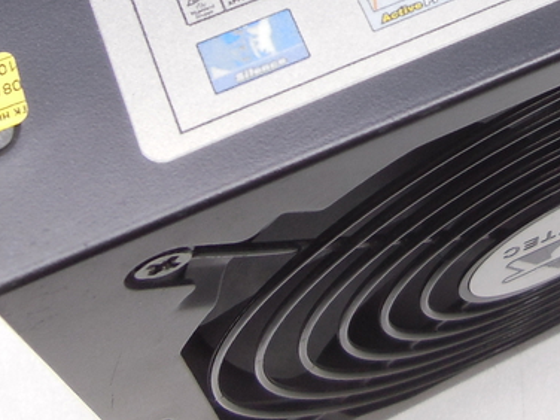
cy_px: -113
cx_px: 469
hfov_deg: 27.8
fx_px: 1100
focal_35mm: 68
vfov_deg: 20.0
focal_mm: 4.5
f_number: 3.1
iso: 125
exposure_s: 1/125
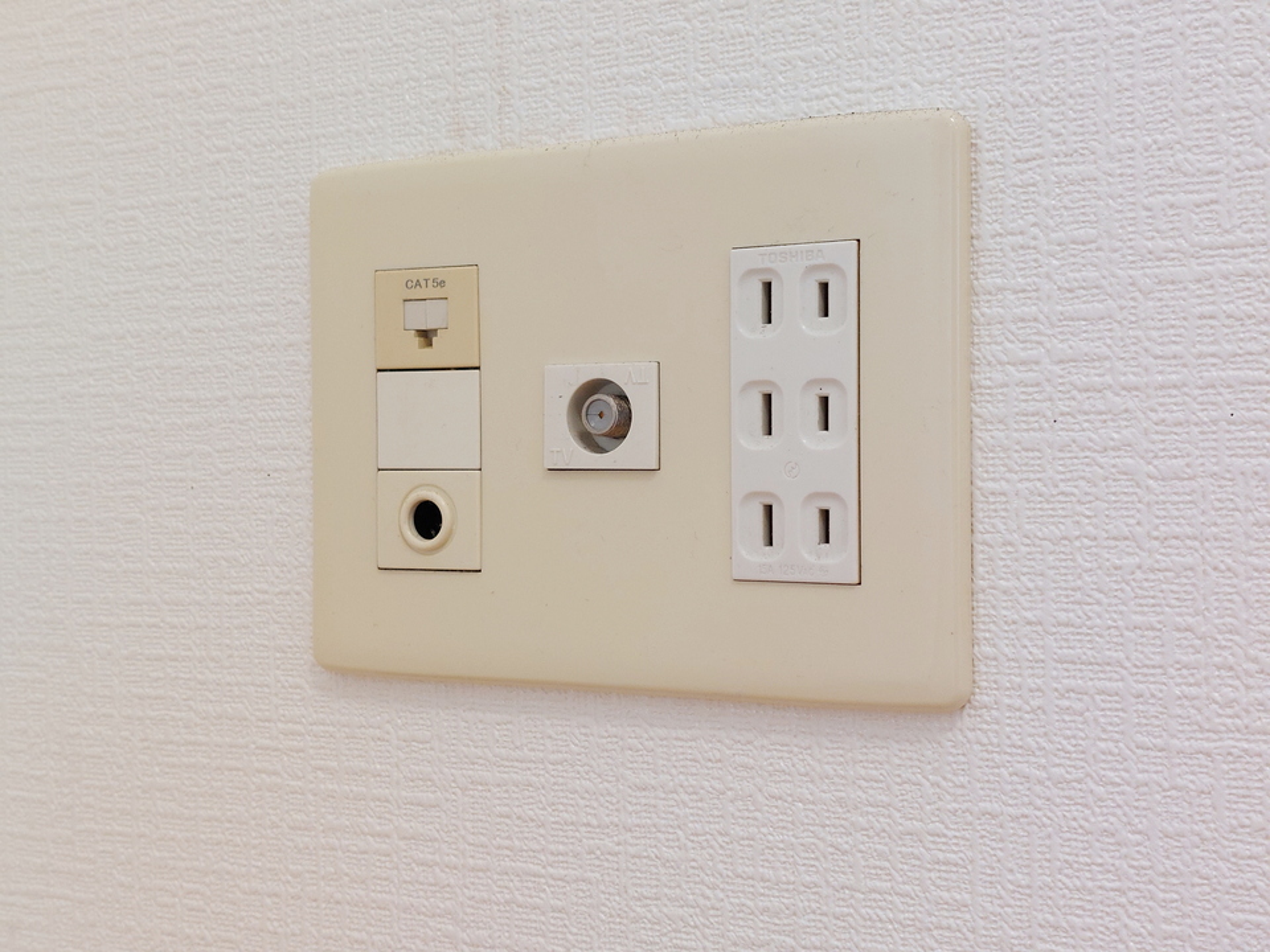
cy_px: 476
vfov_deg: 56.8
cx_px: 635
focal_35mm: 24
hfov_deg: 71.6
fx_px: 881
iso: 125
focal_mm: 5.23
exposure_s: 1/60
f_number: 1.8
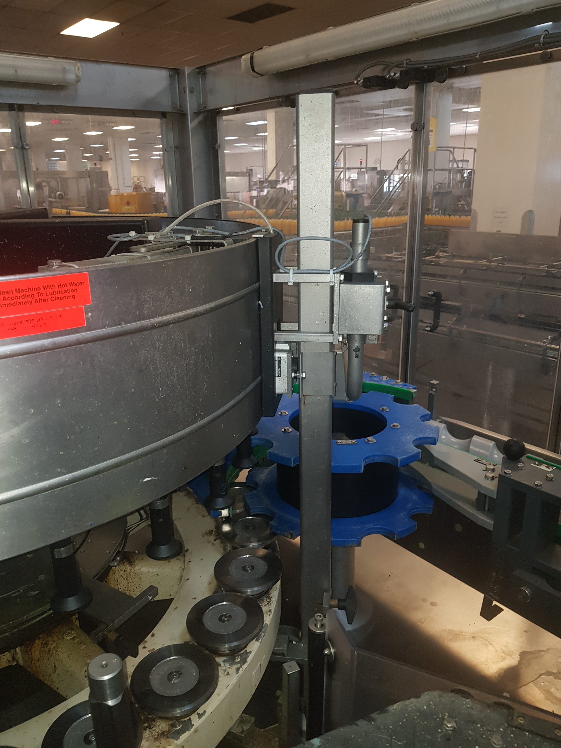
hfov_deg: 53.1
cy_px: 374
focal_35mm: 26
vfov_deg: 67.3
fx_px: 562
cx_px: 280
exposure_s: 1/33
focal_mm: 4.3
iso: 100
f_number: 1.7
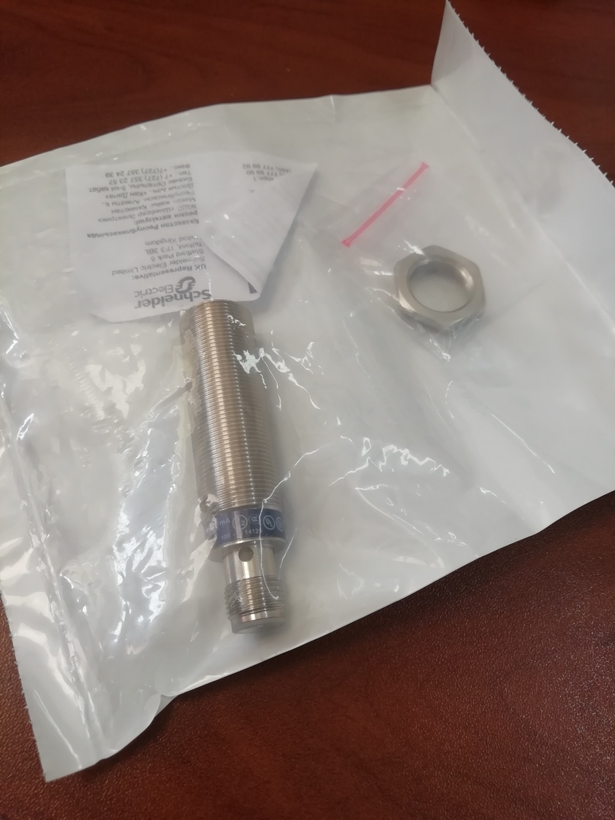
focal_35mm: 26
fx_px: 616
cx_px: 308
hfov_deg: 53.1
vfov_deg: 67.3
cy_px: 410
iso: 64
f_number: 2.2
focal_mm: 3.21
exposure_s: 1/50
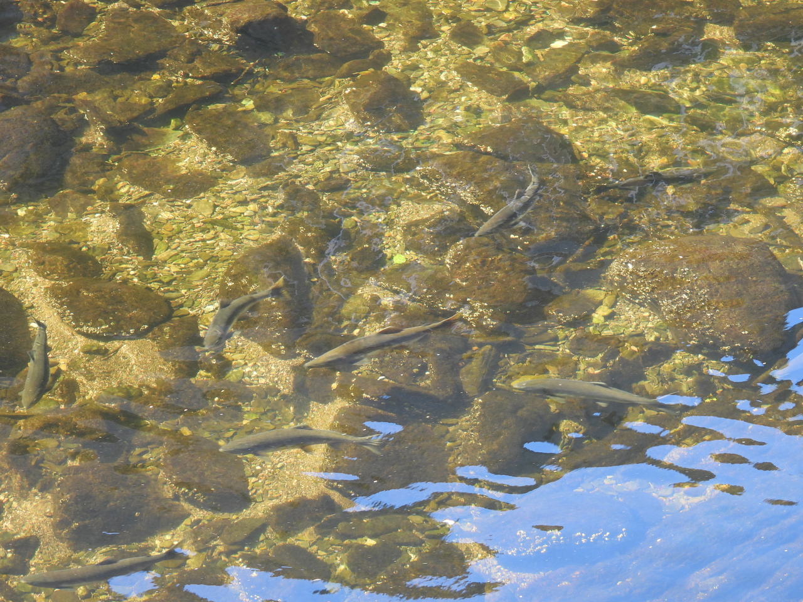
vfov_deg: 8.0
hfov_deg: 10.7
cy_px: 301
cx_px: 402
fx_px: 4292
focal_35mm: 185
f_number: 4.5
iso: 200
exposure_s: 1/60
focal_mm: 33
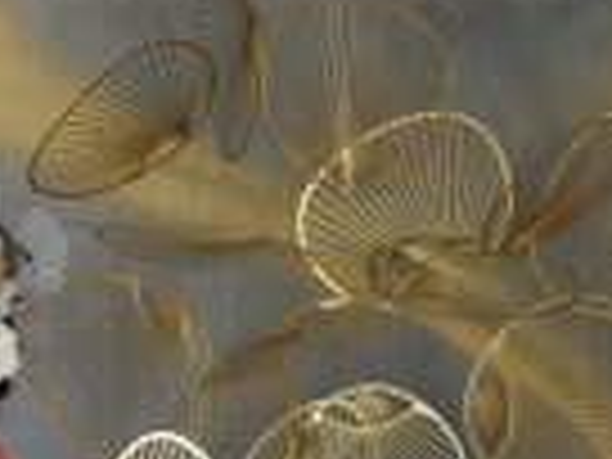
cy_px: 736
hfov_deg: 7.7
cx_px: -508
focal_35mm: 249
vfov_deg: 5.9
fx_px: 4402
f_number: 6.3
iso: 3200
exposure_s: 1/250
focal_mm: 44
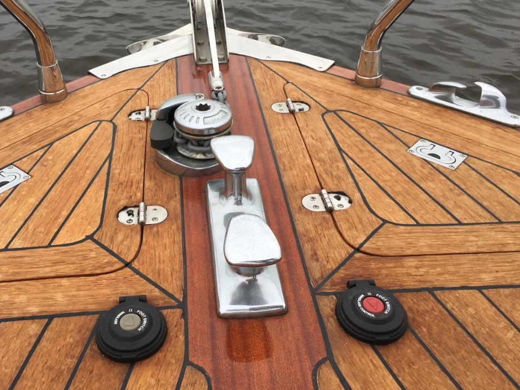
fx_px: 556
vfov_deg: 38.6
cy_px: 178
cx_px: 209
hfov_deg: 49.9
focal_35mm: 37
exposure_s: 1/557
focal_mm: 4.15
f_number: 2.2
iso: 25
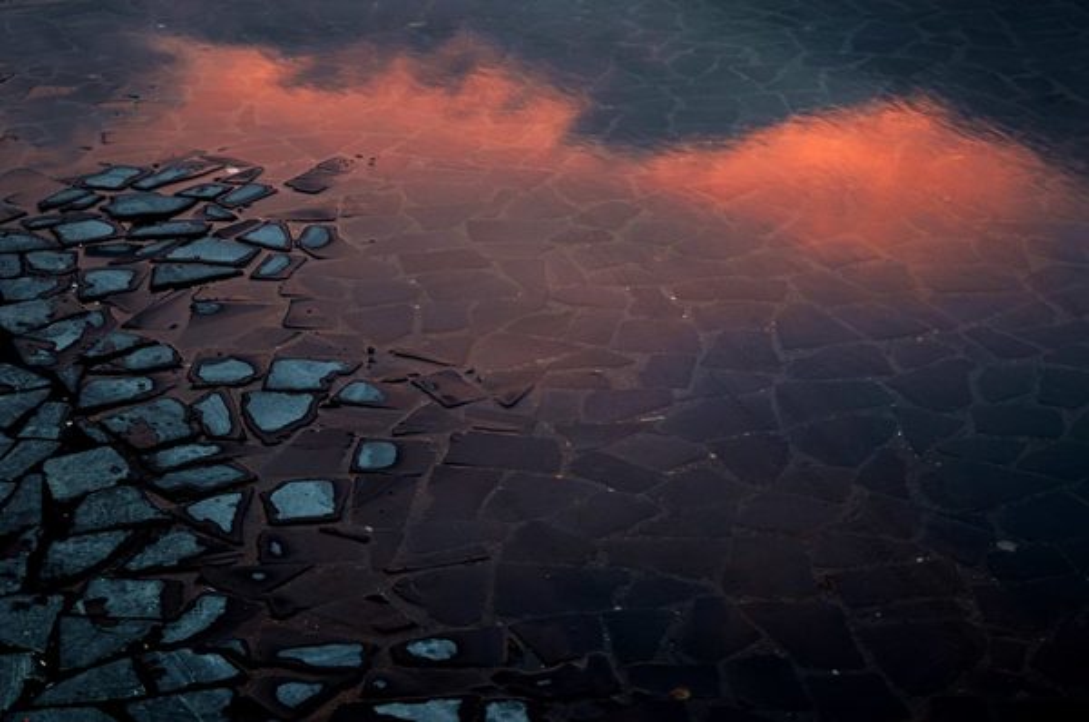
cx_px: 544
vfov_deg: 16.5
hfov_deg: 24.7
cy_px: 361
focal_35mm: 82
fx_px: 2492
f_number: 5.6
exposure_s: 1/13
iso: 200
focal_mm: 55
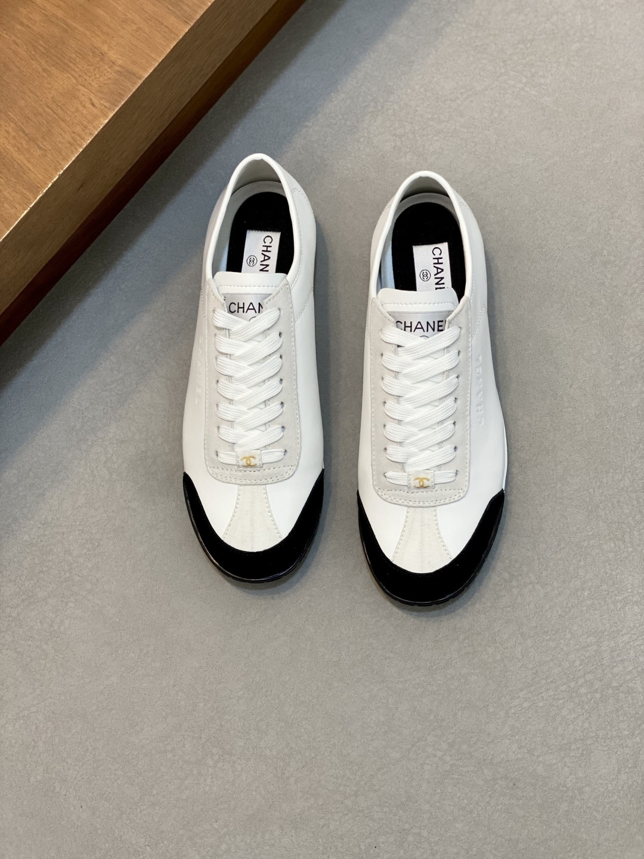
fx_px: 1290
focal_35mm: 52
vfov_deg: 36.8
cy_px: 430
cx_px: 322
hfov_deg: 28.0
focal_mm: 6
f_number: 2
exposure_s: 1/100
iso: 80
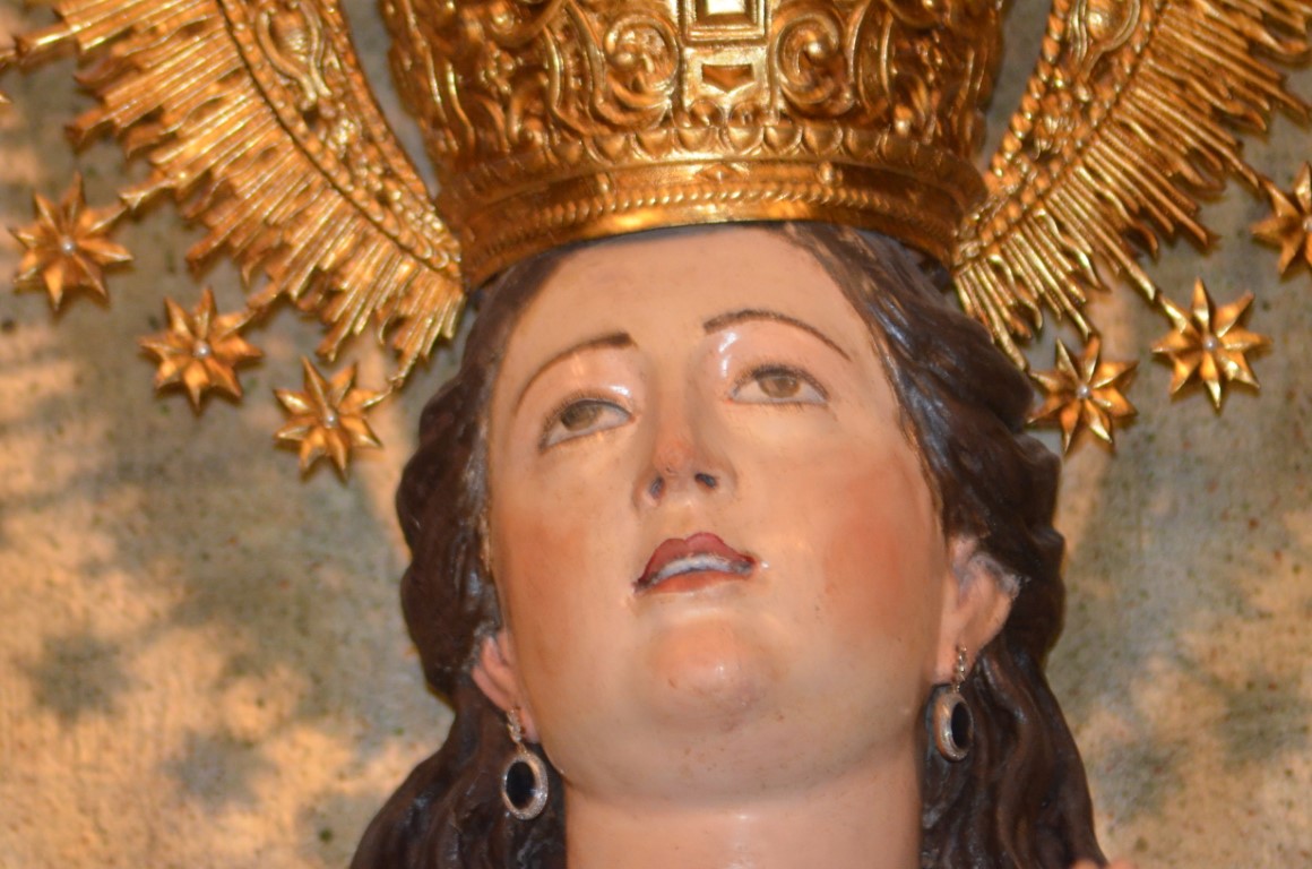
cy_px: 434
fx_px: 13637
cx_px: 656
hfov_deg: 5.5
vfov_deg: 3.6
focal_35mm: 375
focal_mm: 250
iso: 3200
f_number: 5
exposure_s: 1/60
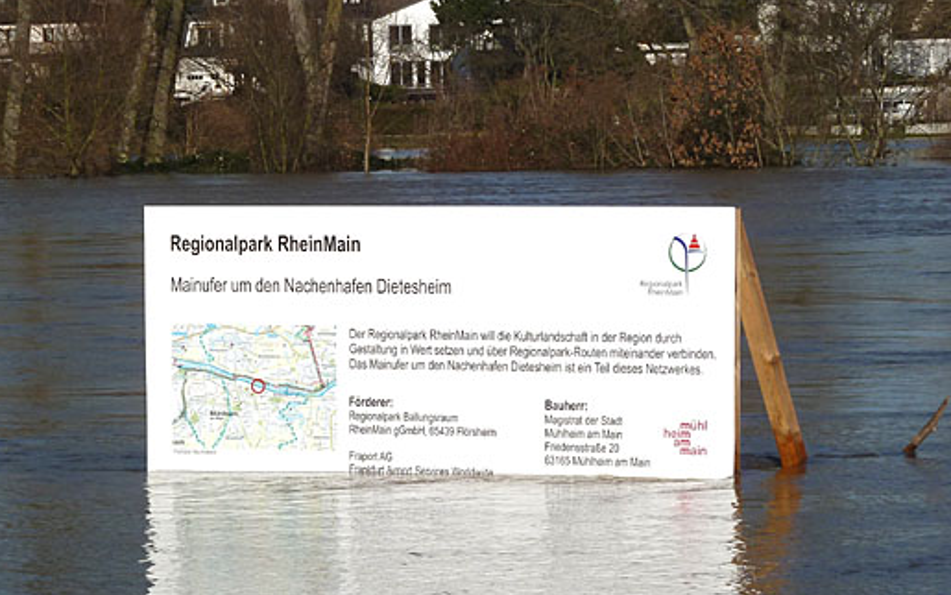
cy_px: 338
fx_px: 3810
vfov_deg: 8.9
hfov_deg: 14.2
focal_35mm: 147
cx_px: 443
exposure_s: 1/1000
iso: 80
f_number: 5.6
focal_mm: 19.5
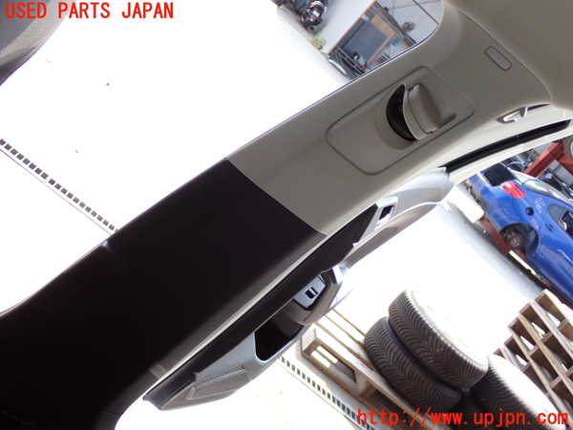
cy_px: 215
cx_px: 286
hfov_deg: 38.2
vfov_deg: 29.1
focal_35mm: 50
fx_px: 828
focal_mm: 9.01
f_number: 3.2
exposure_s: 1/125
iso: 100
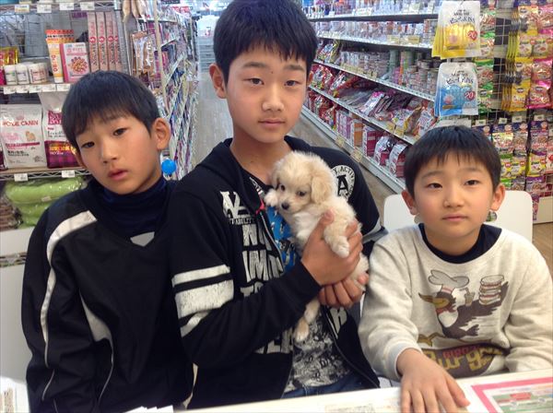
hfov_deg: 52.7
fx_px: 558
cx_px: 276
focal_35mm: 35
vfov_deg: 40.6
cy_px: 206
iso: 64
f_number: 2.4
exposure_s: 1/30
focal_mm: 4.28
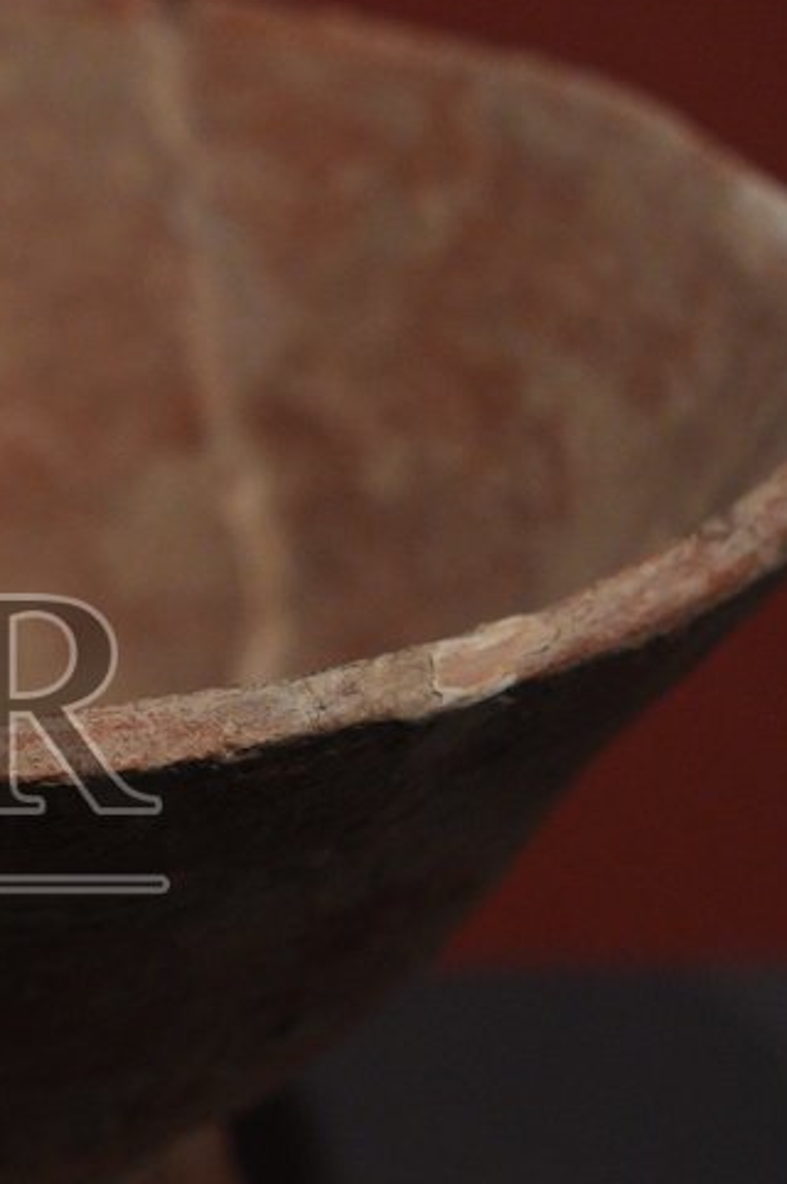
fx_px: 8308
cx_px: -246
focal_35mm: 253
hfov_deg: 5.4
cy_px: 764
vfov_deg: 8.1
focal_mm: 76
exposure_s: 1/80
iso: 3200
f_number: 4
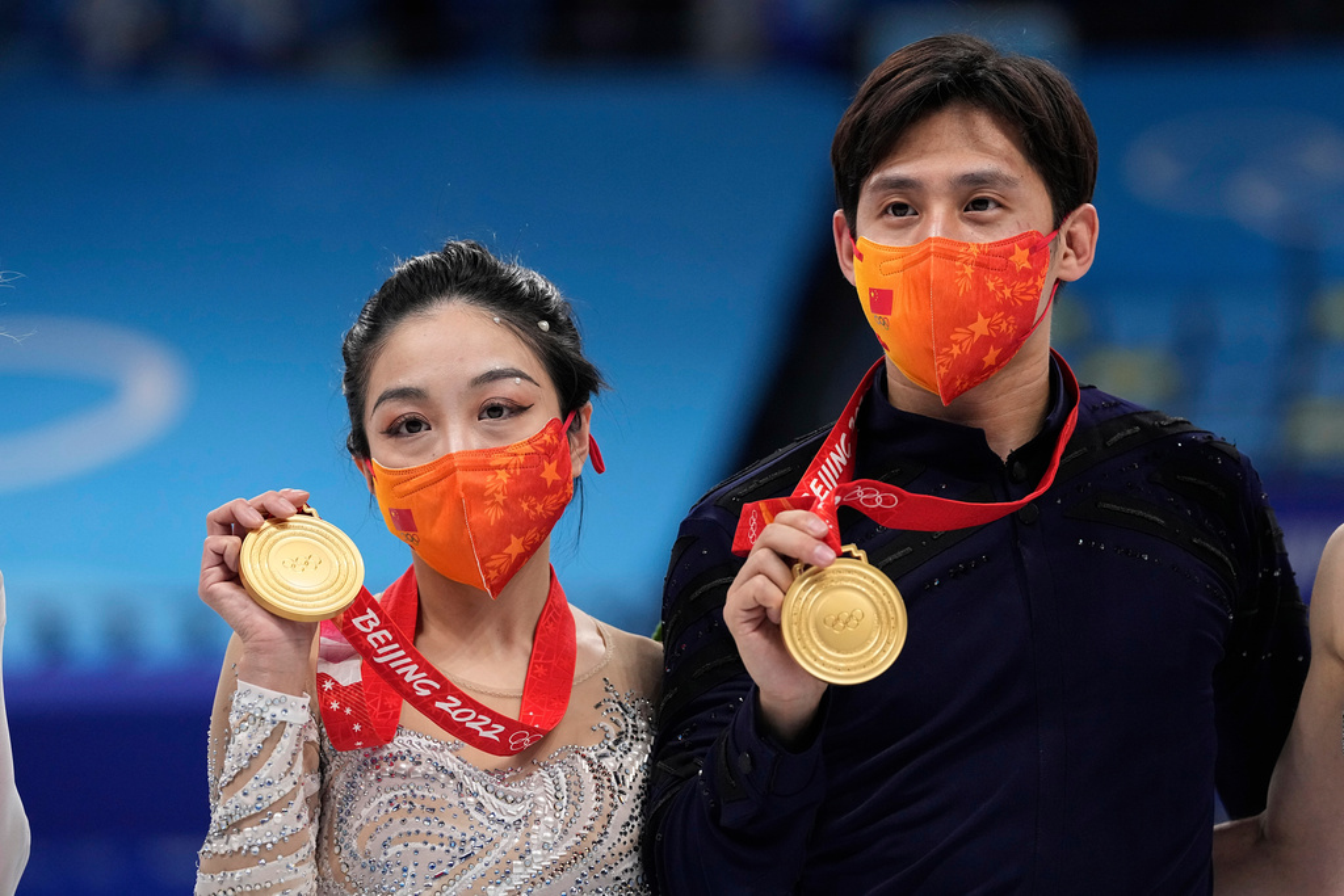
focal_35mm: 200
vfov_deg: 6.9
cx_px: 672
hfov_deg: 10.3
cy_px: 448
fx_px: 7467
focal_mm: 200
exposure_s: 1/2000
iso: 3200
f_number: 4
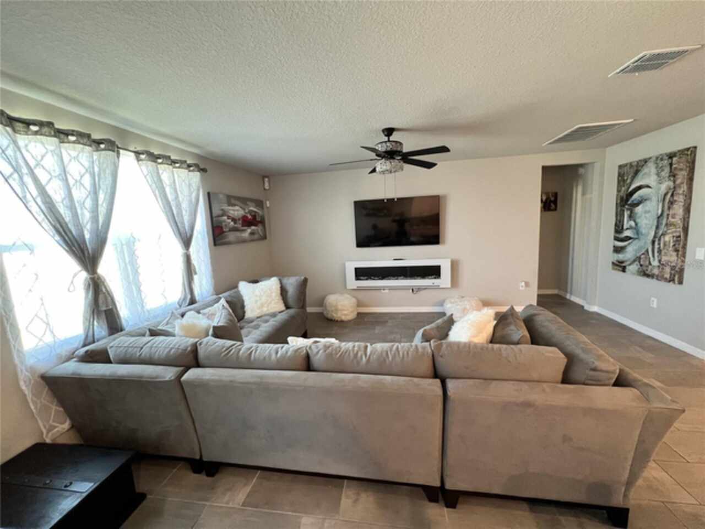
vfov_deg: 89.9
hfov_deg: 106.2
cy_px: 264
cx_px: 352
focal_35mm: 13
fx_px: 265
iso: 320
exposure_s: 1/60
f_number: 1.8
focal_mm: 1.57
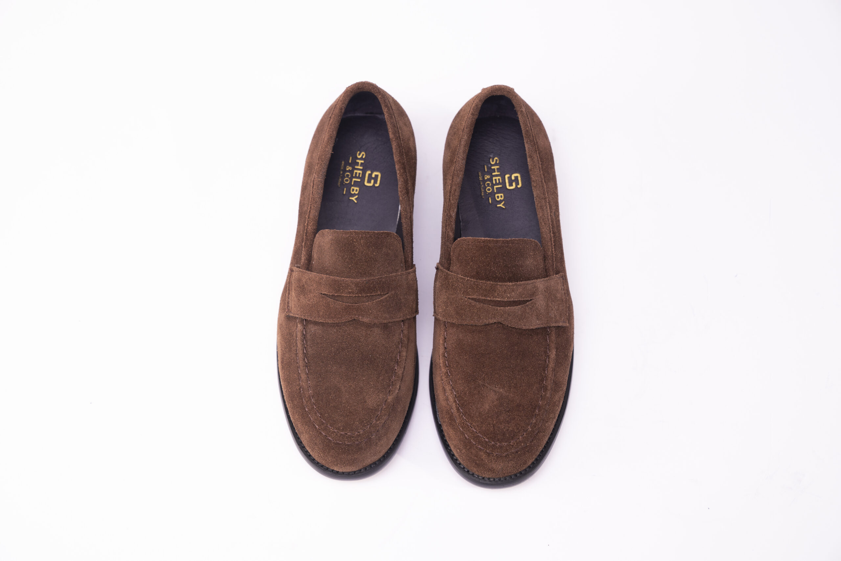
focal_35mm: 60
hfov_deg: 33.4
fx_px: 1402
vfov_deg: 22.6
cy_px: 280
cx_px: 420
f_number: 5
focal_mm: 60
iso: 100
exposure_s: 1/100
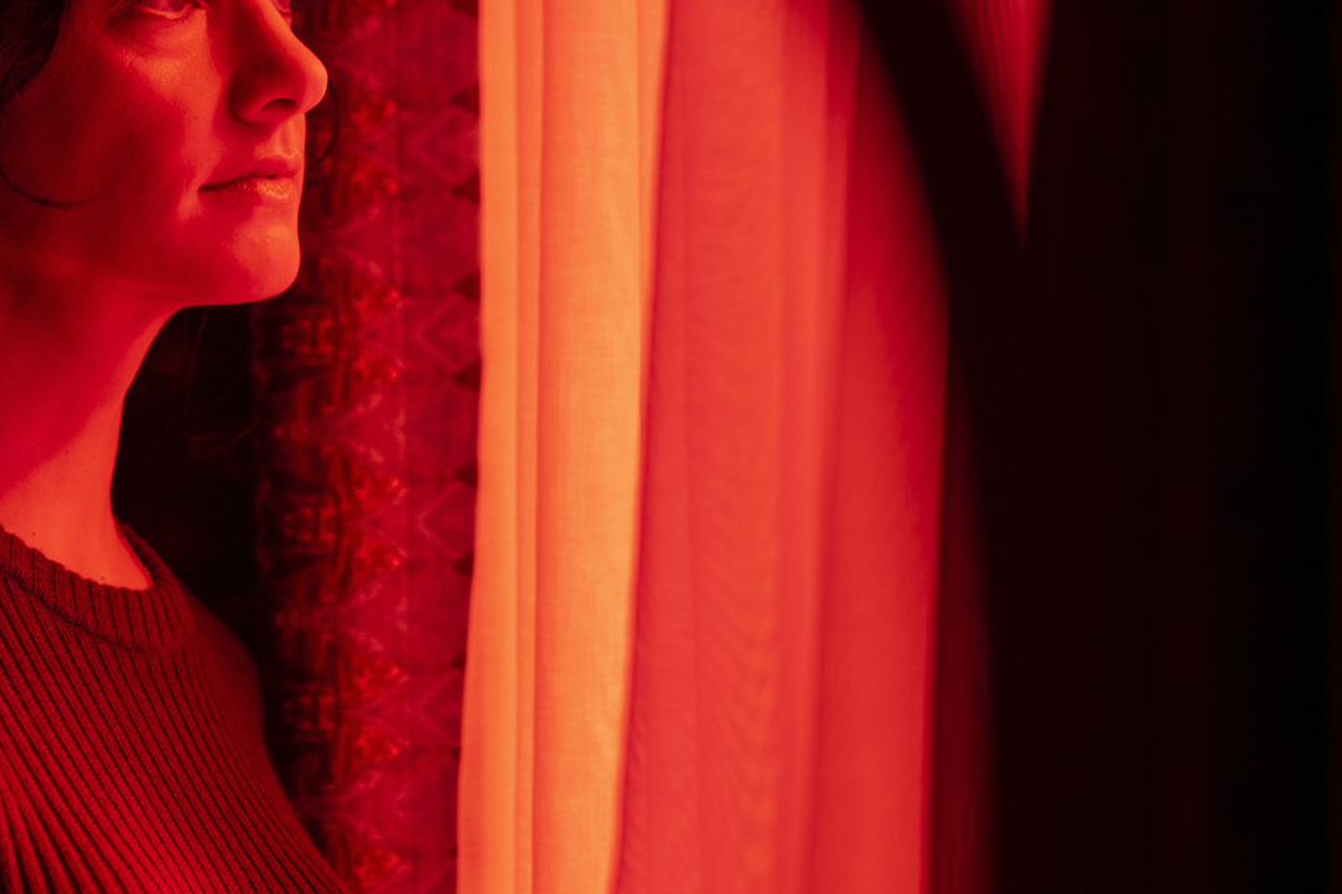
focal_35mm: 177
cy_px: 558
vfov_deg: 7.8
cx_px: 255
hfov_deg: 11.6
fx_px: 6597
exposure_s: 1/60
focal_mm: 56
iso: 160
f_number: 1.2
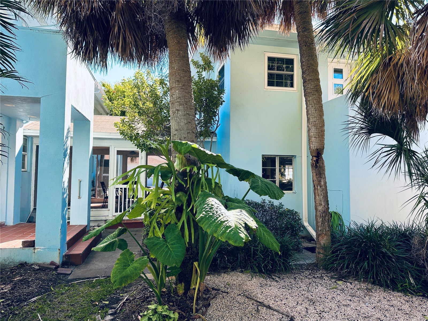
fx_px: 297
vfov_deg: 56.8
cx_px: 214
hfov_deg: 71.6
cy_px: 160
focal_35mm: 24
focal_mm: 6.86
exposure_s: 1/549
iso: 80
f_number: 1.78
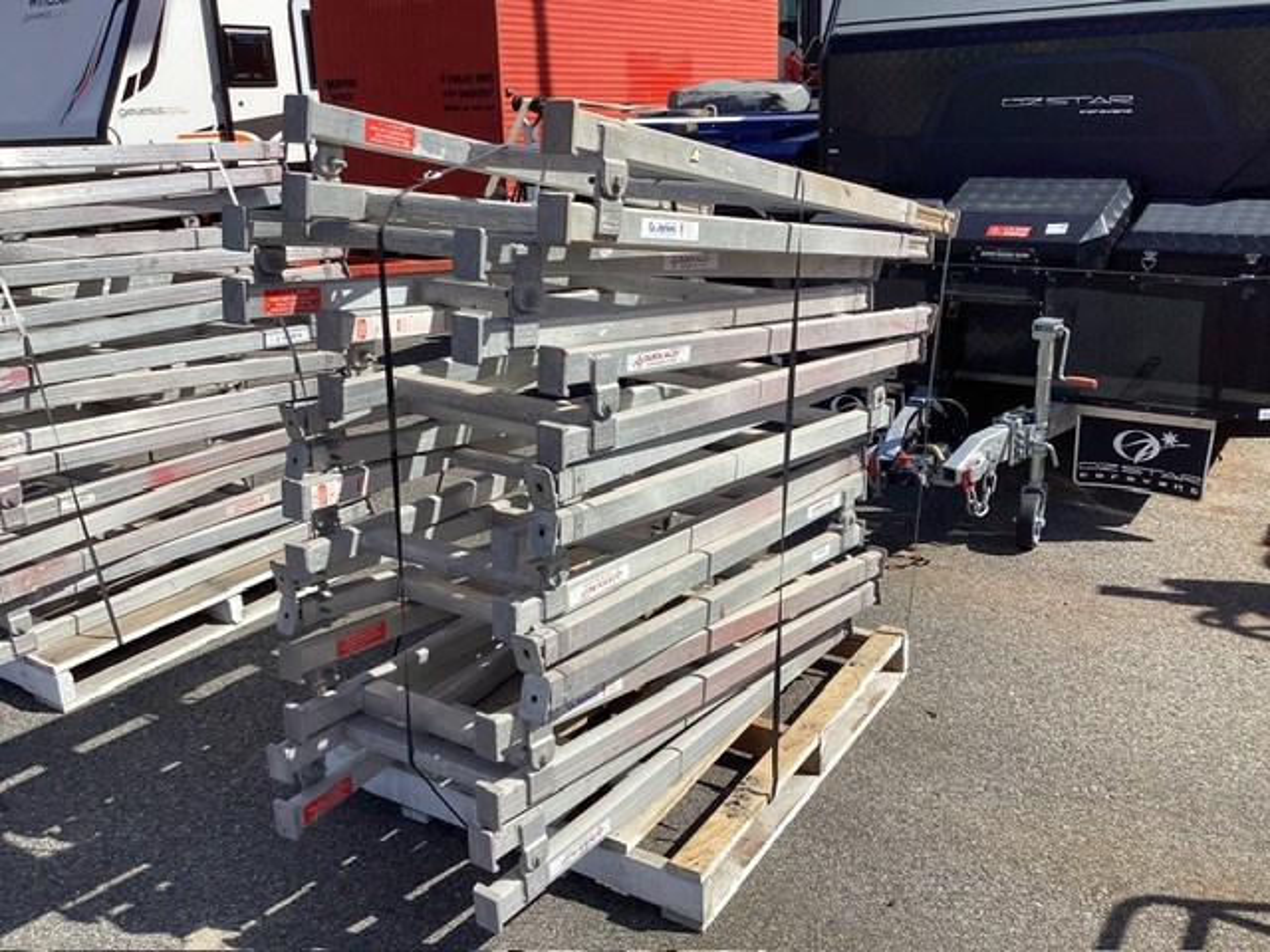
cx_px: 635
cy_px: 476
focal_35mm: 31
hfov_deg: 58.4
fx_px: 1137
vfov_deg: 45.4
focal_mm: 3.3
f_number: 2.4
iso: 25
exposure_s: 1/1812
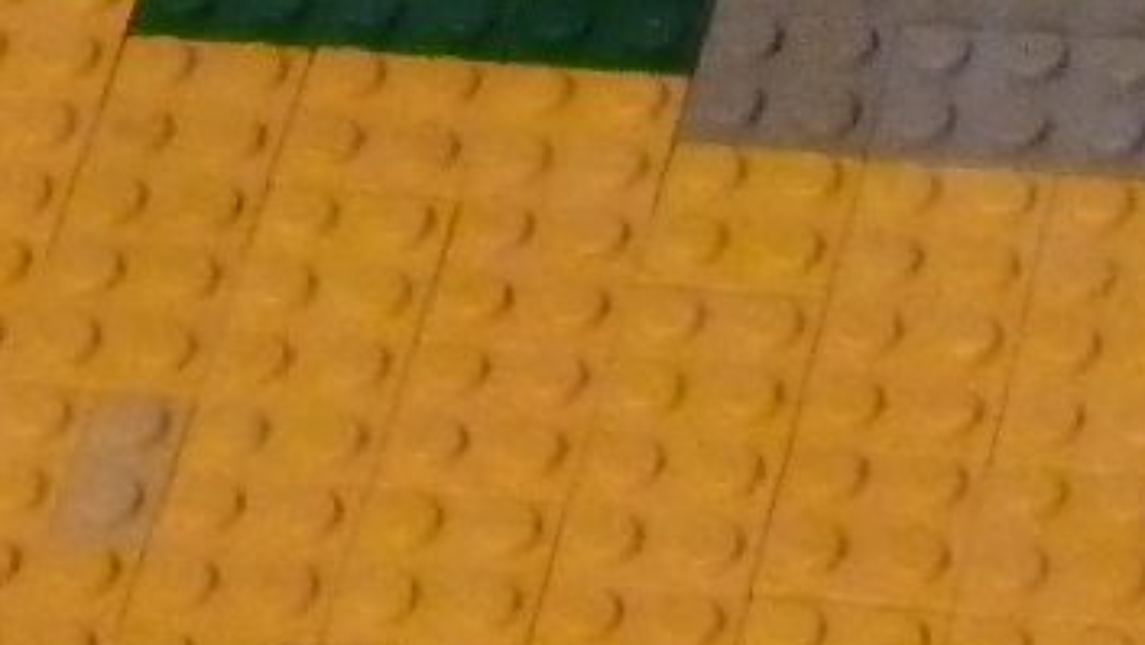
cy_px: -1540
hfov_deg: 7.1
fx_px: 9204
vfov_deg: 3.9
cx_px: 1190
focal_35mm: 303
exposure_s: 1/8
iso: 800
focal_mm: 7.9
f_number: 3.8
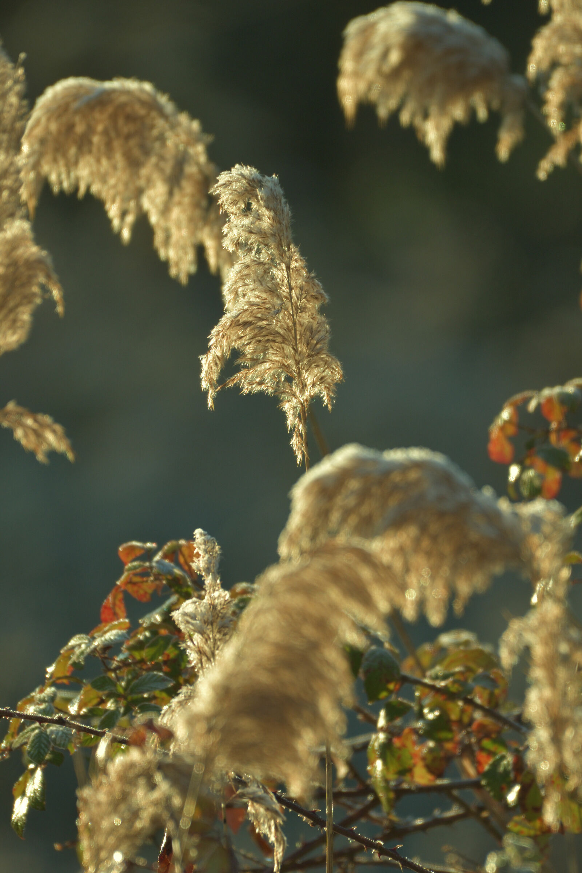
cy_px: 436
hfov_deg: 1.4
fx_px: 24248
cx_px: 291
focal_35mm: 1000
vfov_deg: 2.1
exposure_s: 1/500
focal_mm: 500
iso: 160
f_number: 5.6
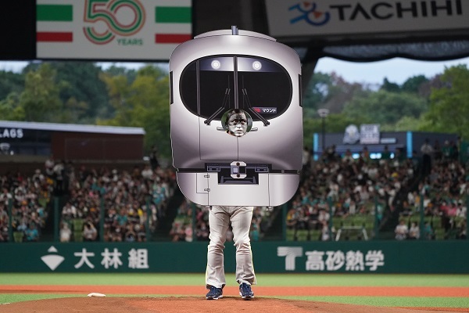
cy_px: 156
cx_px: 234
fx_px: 2944
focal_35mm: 226
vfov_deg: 6.1
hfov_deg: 9.1
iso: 8000
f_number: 5.6
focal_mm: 226
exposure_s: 1/1000
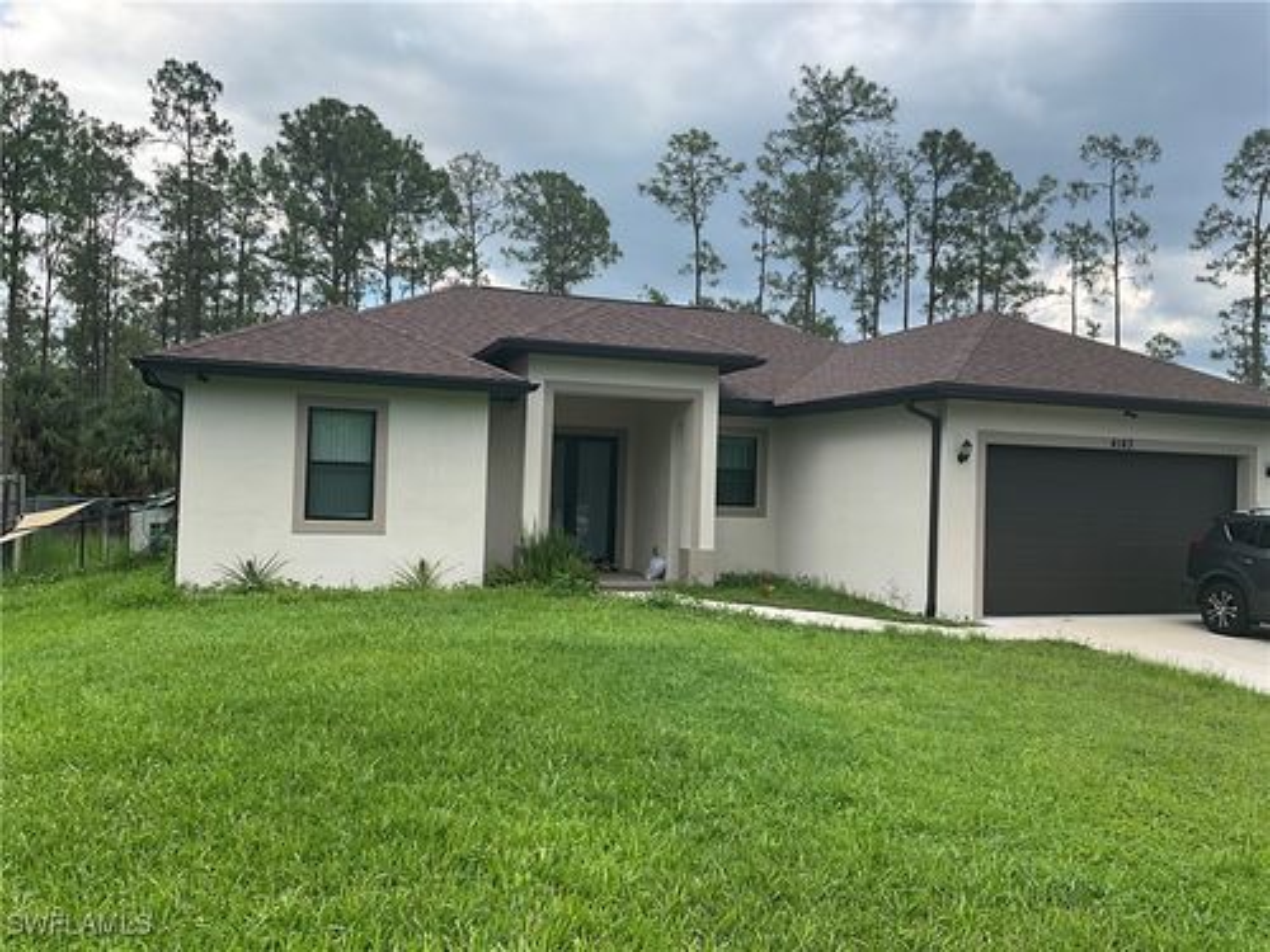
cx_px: 635
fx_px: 1064
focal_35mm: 29
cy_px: 476
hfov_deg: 61.7
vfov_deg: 48.2
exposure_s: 1/816
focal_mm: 3
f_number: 1.8
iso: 25
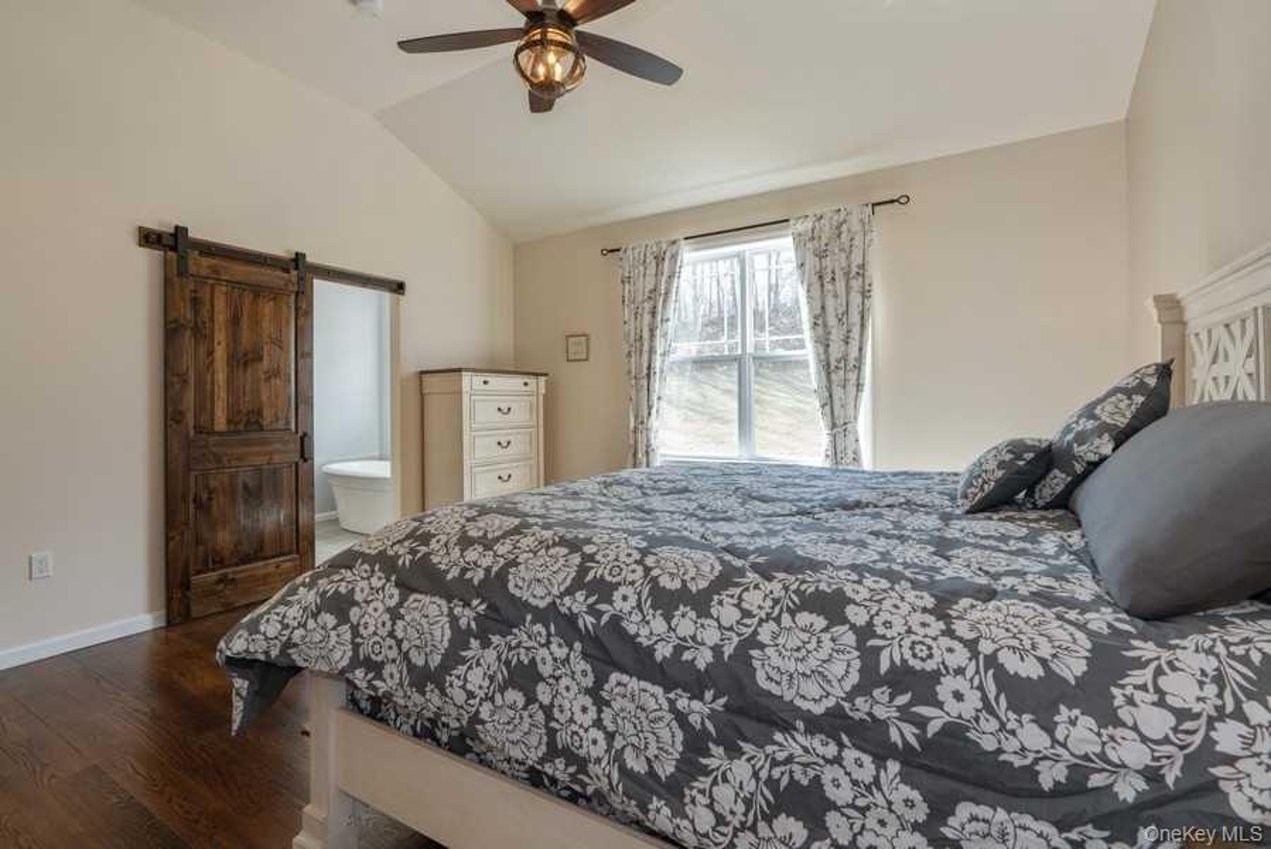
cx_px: 636
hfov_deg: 96.7
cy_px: 424
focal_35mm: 16
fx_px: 565
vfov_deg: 73.8
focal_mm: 16
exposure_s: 1/13
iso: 200
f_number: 9
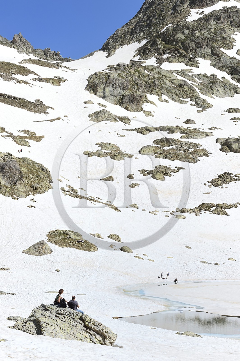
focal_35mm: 70
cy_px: 180
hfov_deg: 19.4
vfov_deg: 28.9
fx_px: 701
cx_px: 120
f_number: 13
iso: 200
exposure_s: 1/250
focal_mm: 70
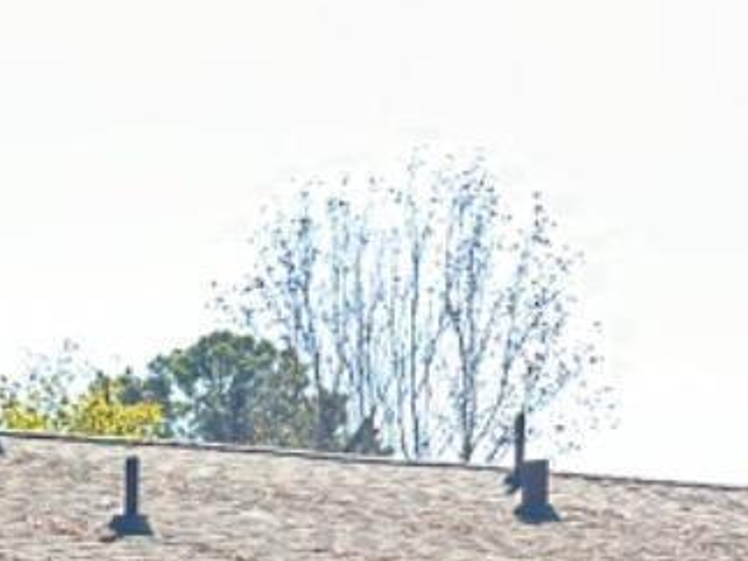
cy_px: 1082
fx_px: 2399
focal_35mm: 111
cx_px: -822
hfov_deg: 14.3
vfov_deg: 12.0
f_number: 1.78
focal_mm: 6.86
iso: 80
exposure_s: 1/543
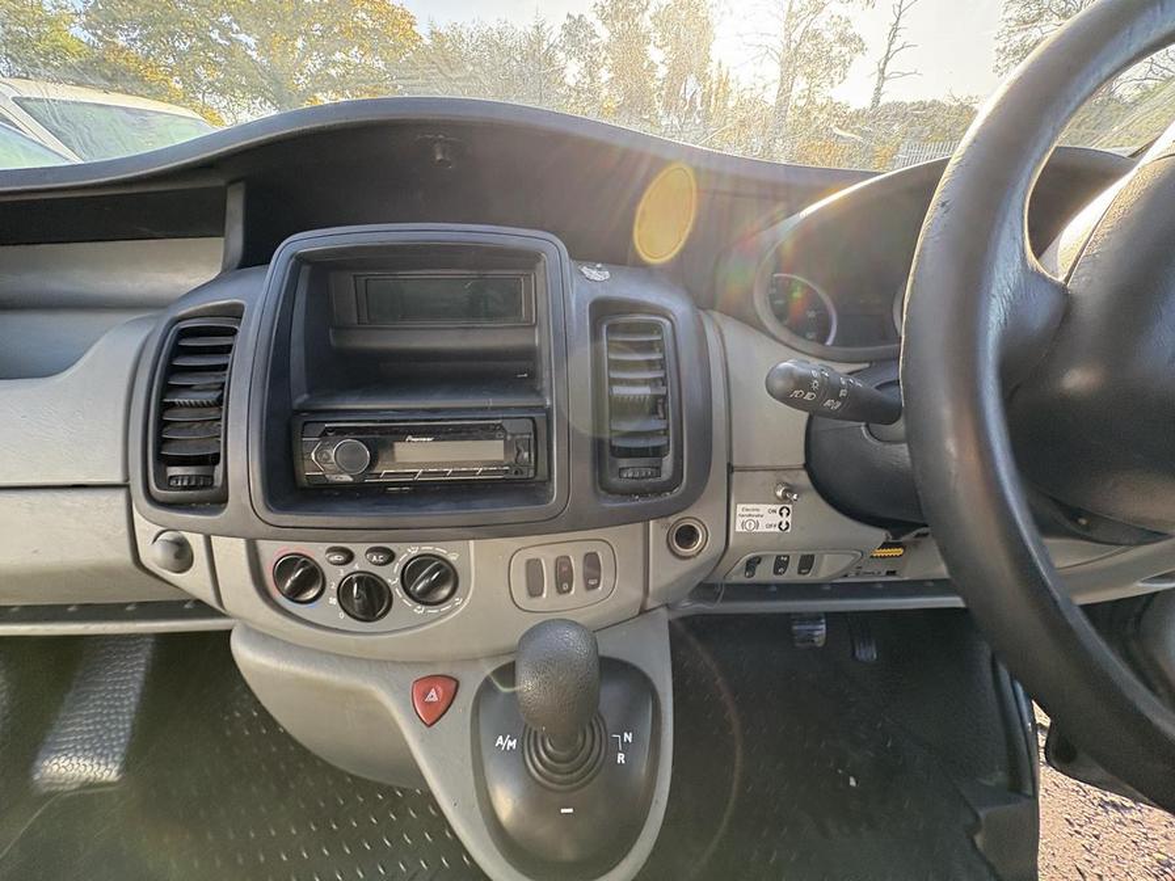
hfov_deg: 102.1
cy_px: 440
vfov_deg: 85.7
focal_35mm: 14
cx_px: 588
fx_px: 475
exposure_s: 1/131
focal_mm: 2.22
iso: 80
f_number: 2.2
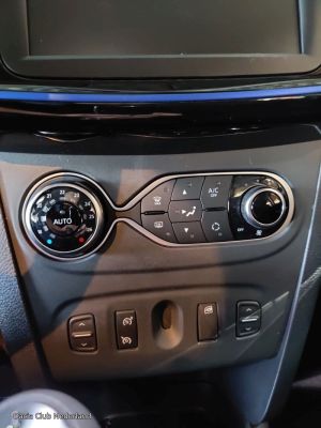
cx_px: 160
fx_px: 334
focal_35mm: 27
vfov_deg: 65.3
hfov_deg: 51.4
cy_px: 214
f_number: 1.65
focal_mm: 4.75
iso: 5000
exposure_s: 1/10
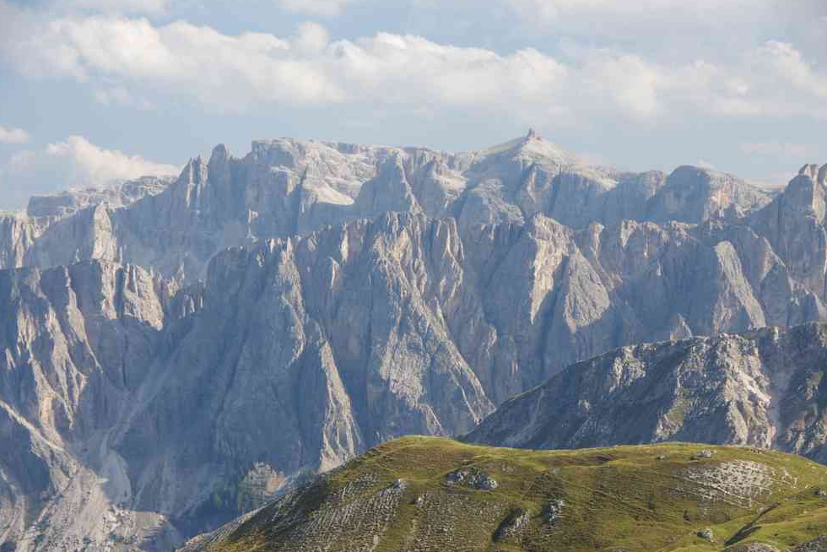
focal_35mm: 107
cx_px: 416
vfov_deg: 12.8
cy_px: 276
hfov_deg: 19.1
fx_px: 2459
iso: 200
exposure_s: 1/100
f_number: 8
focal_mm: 70
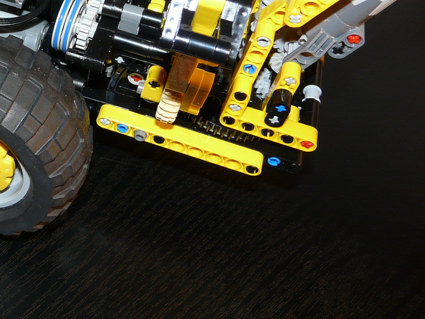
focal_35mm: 61
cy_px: 36
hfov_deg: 28.8
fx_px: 749
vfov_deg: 23.4
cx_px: -38
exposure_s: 1/25
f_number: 2.8
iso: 100
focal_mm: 4.6
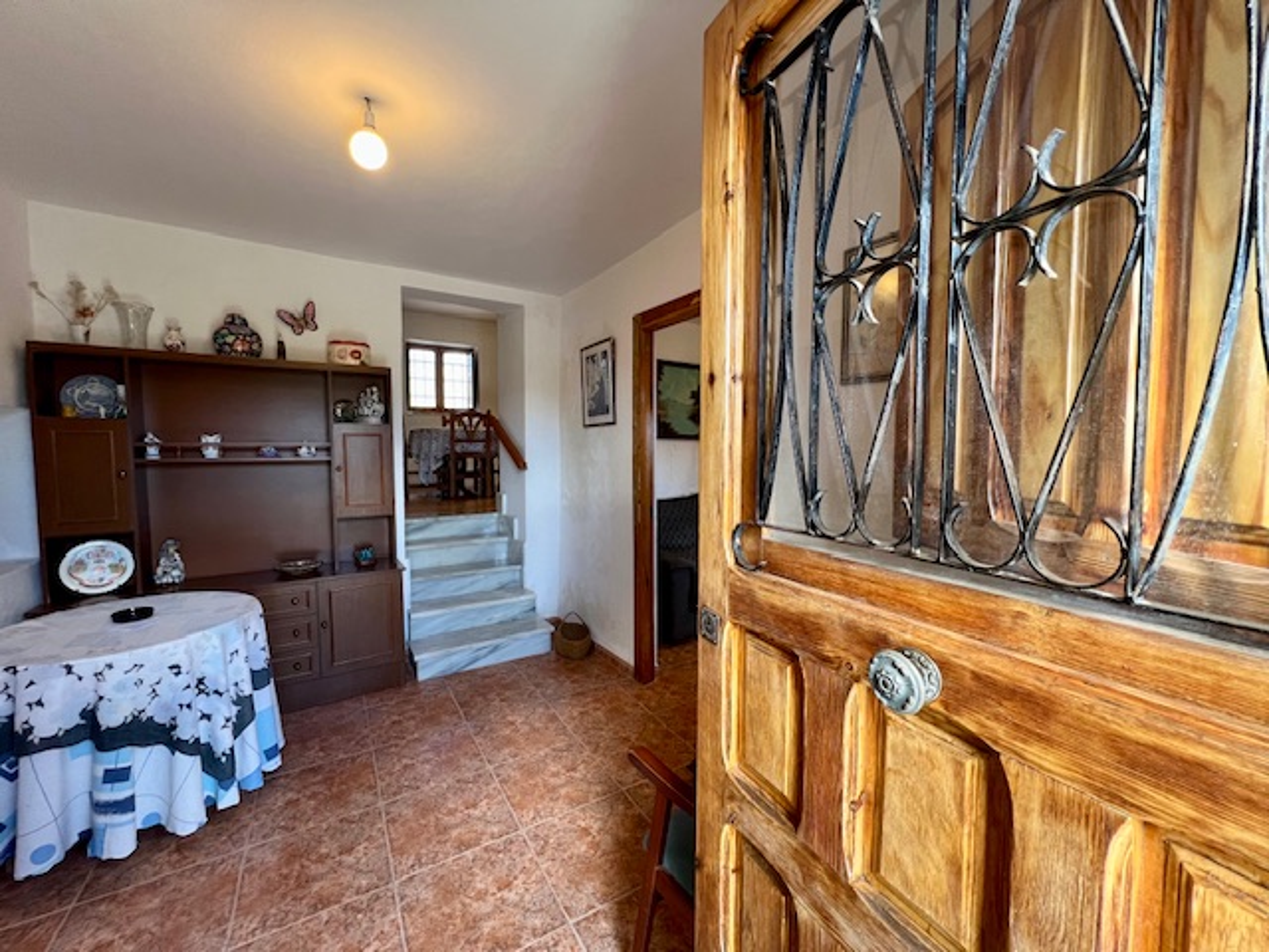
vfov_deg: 89.9
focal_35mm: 13
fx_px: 477
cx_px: 634
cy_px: 476
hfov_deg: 106.2
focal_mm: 1.57
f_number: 1.8
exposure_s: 1/50
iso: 125
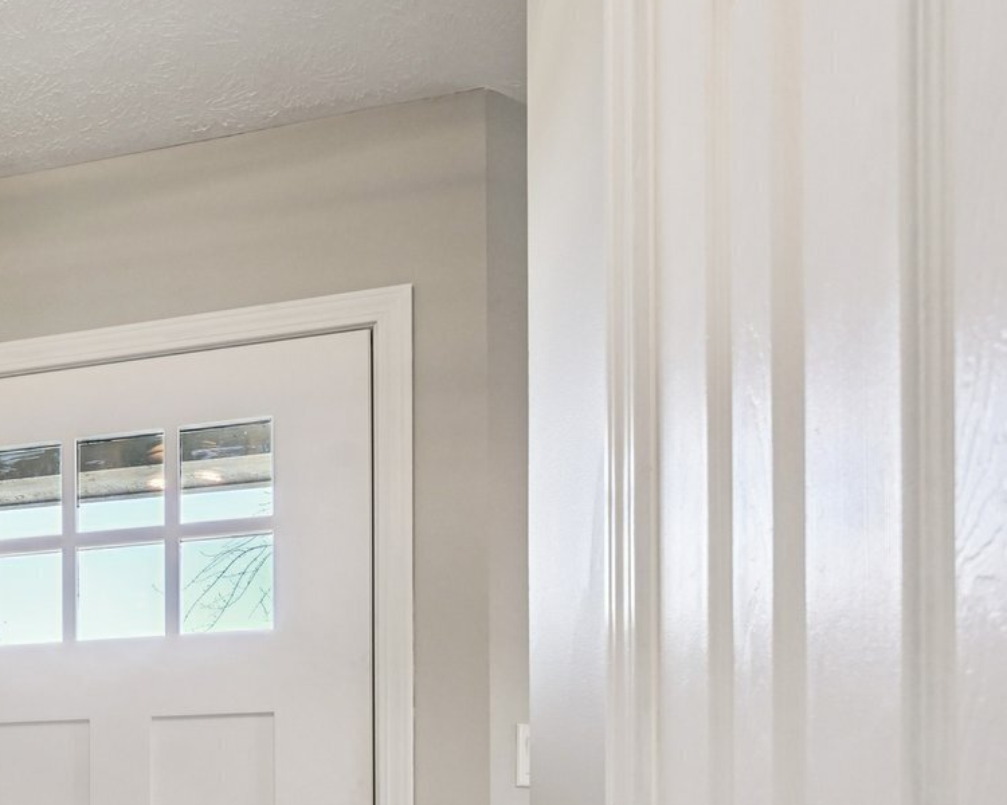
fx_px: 1222
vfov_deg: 32.6
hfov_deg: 36.5
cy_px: 861
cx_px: -149
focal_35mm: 41
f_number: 8
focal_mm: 16
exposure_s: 1/30
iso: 800
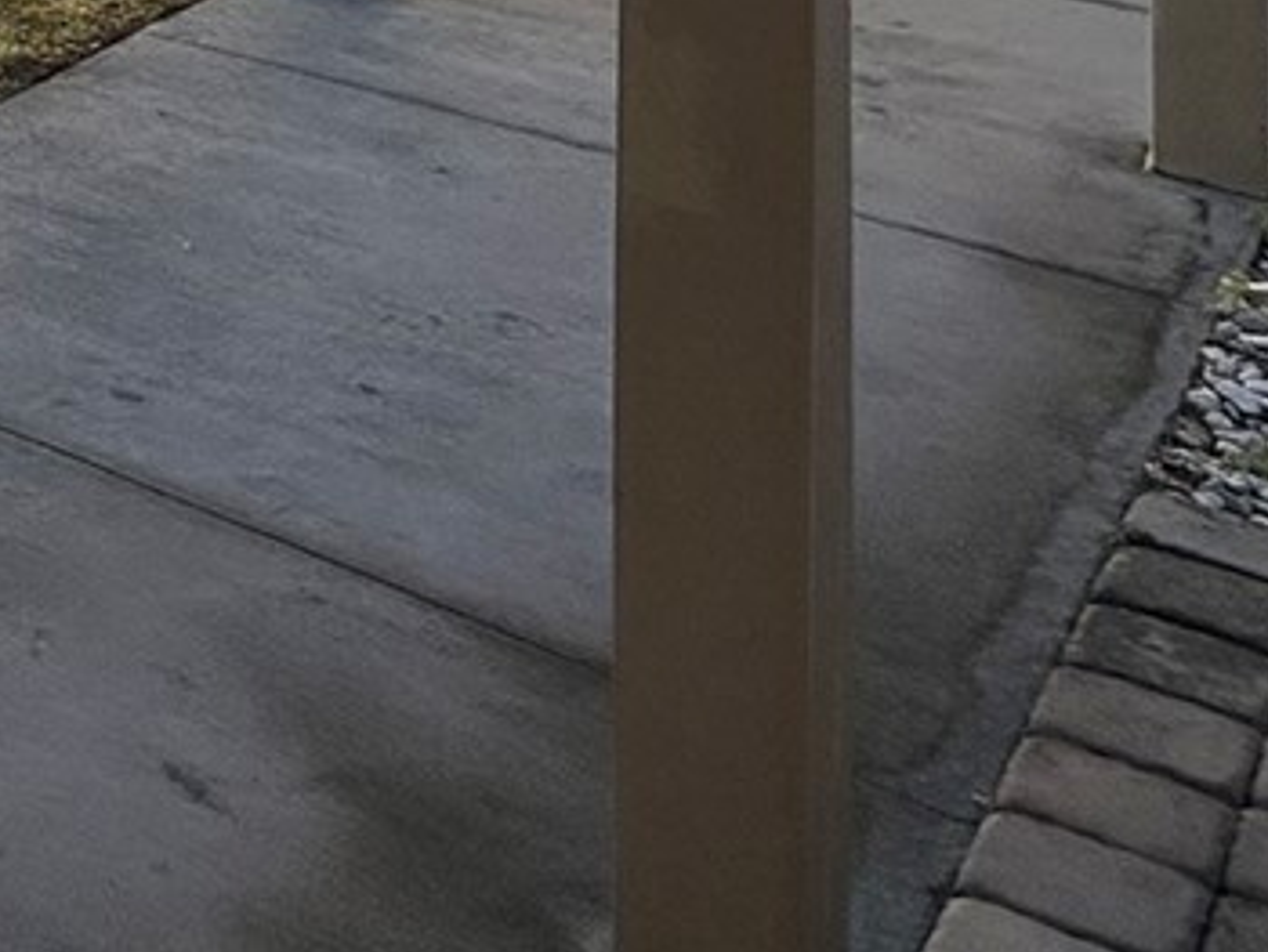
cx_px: -855
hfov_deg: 22.1
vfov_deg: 18.2
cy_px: -753
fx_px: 2346
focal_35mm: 64
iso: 50
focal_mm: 2.22
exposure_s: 1/1984
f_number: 2.2
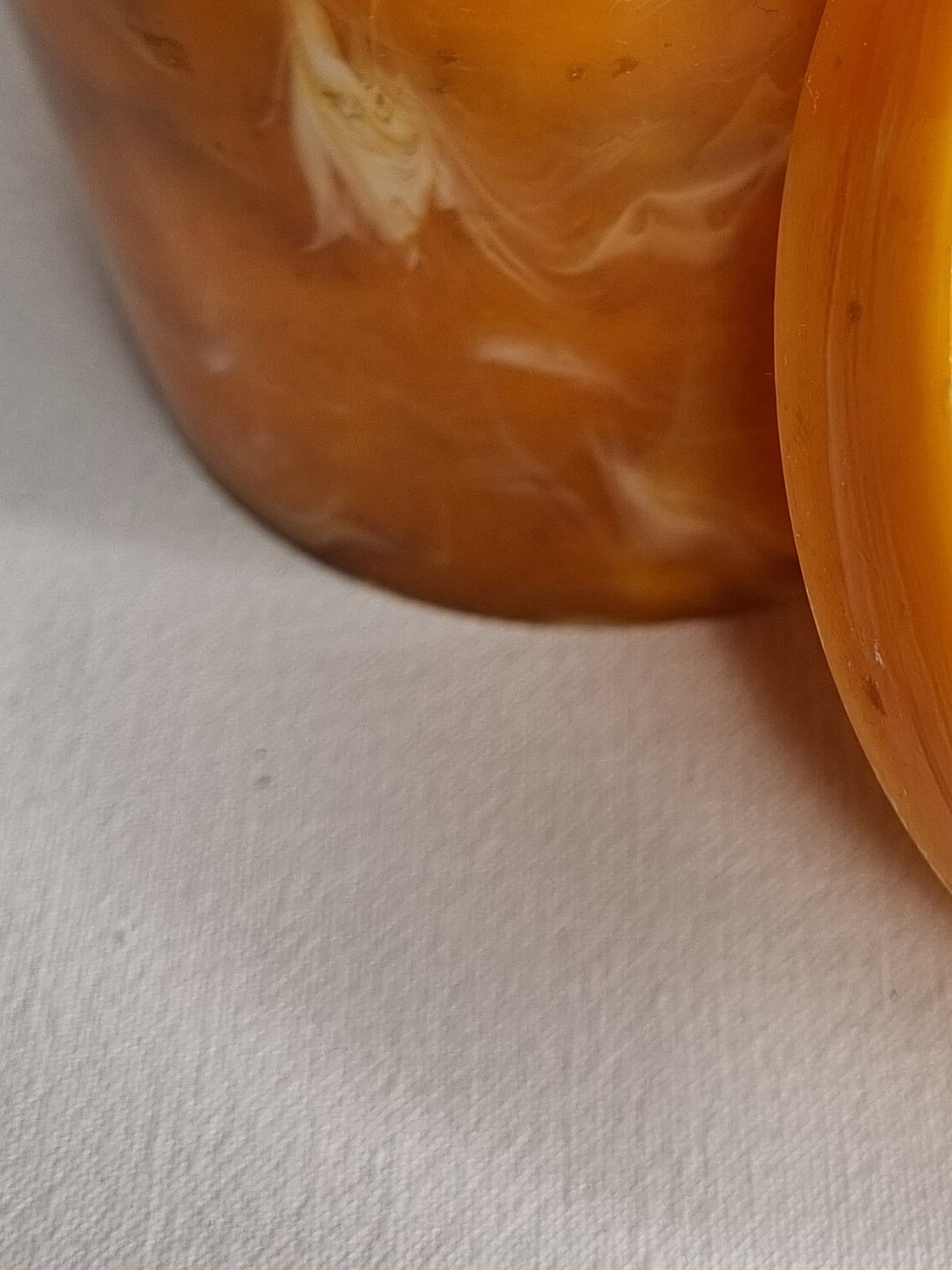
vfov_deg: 26.0
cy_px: -64
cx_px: 953
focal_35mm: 70
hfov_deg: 20.3
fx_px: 2568
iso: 50
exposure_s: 1/143
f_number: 1.8
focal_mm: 5.4
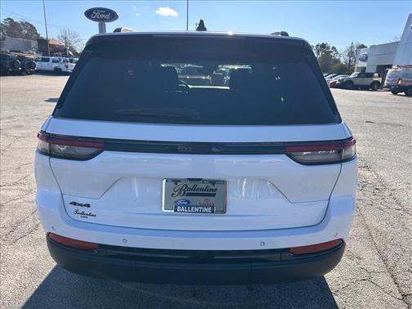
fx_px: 286
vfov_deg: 56.8
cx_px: 206
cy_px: 154
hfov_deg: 71.6
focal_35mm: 24
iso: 80
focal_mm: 6.86
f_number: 1.78
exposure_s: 1/2203
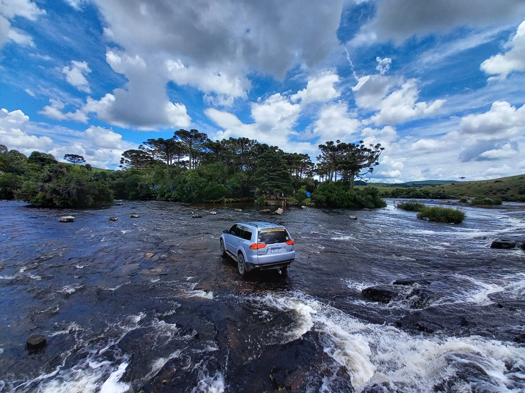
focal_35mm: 13
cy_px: 196
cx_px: 262
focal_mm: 1.42
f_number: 2.2
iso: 50
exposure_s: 1/1086
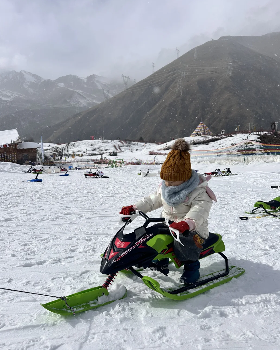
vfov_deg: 66.0
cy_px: 186
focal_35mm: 26
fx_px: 269
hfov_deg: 54.9
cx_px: 138
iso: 80
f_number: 1.78
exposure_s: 1/13699
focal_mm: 6.86
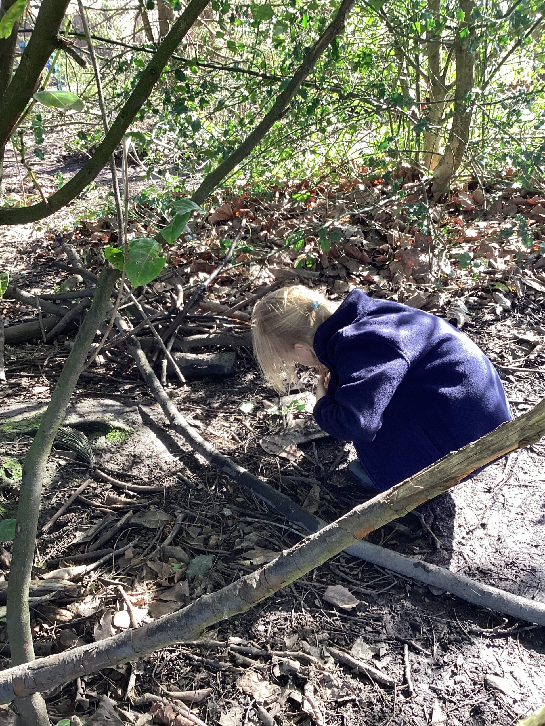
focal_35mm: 31
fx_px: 651
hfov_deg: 45.4
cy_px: 363
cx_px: 272
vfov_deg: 58.4
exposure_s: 1/120
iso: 80
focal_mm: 3.3
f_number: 2.4
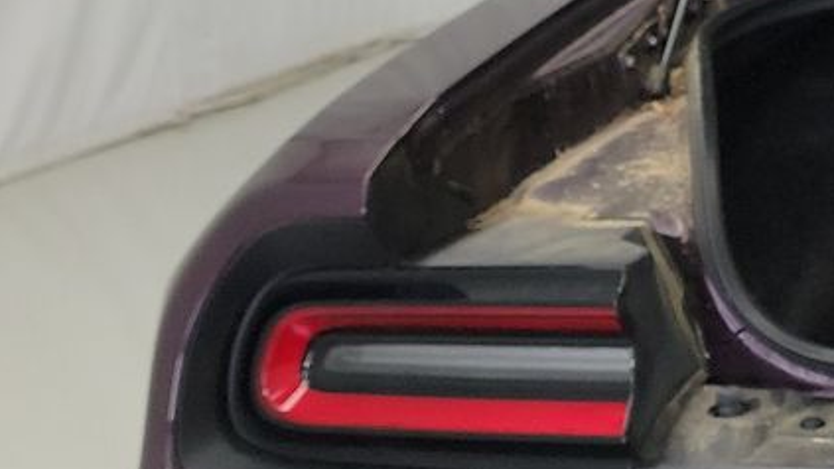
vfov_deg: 12.1
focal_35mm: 99
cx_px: 1382
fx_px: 2189
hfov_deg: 18.2
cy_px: -6
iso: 317
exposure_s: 1/59
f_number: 1.8
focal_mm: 6.7
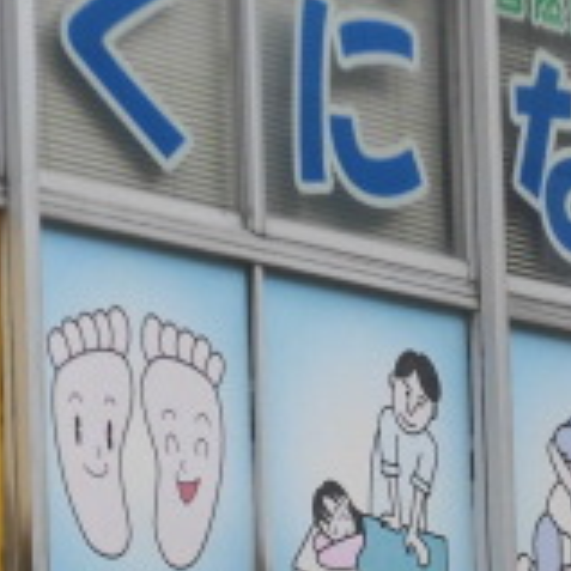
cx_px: 571
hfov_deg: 4.7
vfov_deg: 4.7
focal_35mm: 371
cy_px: 546
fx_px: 6924
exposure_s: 1/400
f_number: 4.8
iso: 100
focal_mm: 18.63
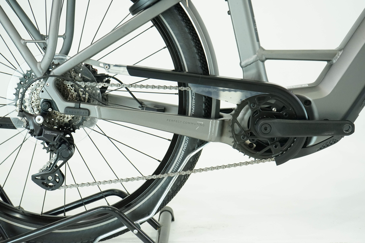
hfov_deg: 33.4
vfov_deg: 22.6
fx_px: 608
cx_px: 182
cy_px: 122
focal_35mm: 60
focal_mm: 60
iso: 2000
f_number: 5
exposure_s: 1/200
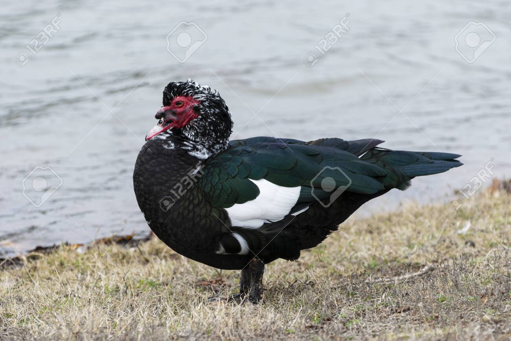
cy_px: 170
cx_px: 256
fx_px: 3618
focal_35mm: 255
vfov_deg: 5.4
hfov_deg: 8.1
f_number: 5
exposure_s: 1/800
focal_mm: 170
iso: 400
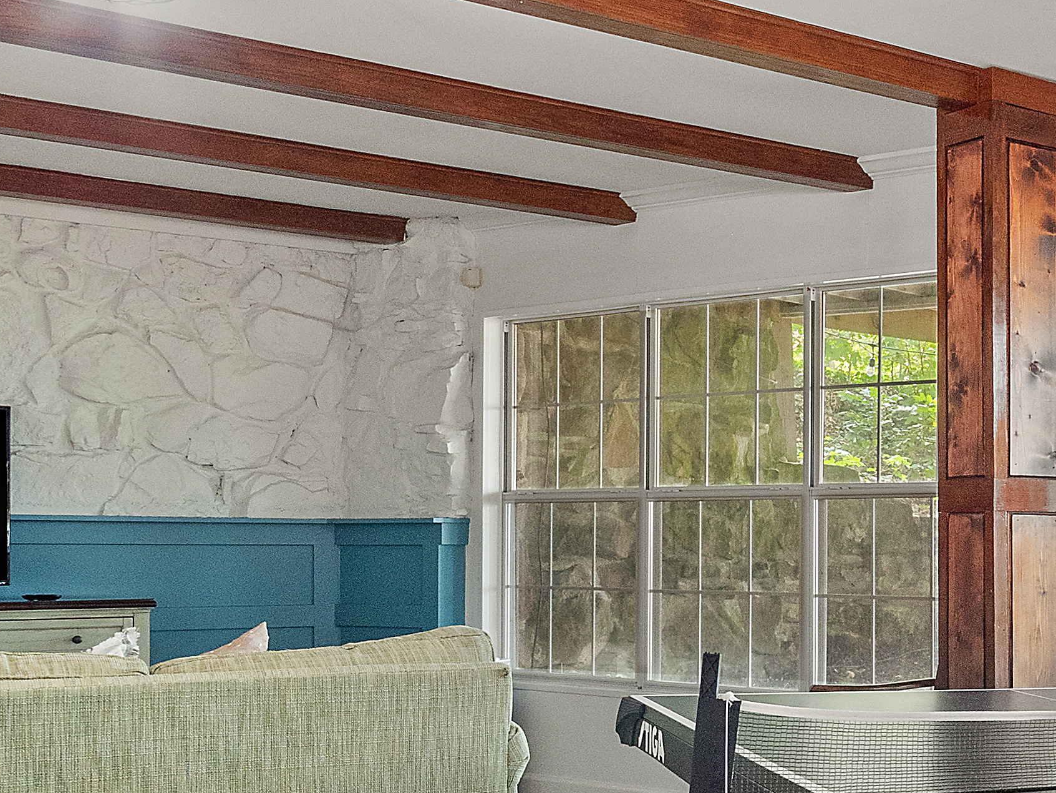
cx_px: 1308
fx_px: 1495
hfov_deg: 31.6
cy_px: 552
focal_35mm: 49
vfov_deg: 29.4
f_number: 5.6
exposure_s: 1/10
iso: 400
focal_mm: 8
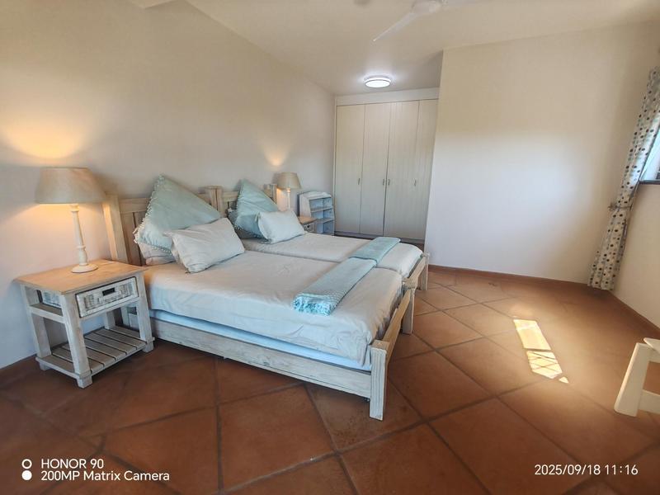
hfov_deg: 94.5
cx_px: 330
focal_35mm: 16
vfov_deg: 78.1
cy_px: 248
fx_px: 305
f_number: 2.2
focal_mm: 1.96
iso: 100
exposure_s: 1/50
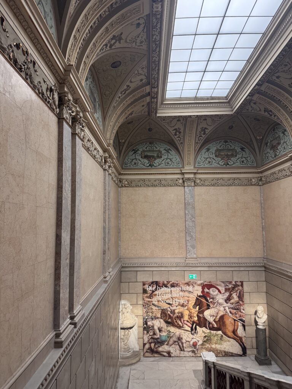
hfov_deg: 56.8
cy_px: 194
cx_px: 146
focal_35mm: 24
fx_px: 270
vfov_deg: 71.6
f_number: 1.78
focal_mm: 6.76
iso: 640
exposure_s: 1/60
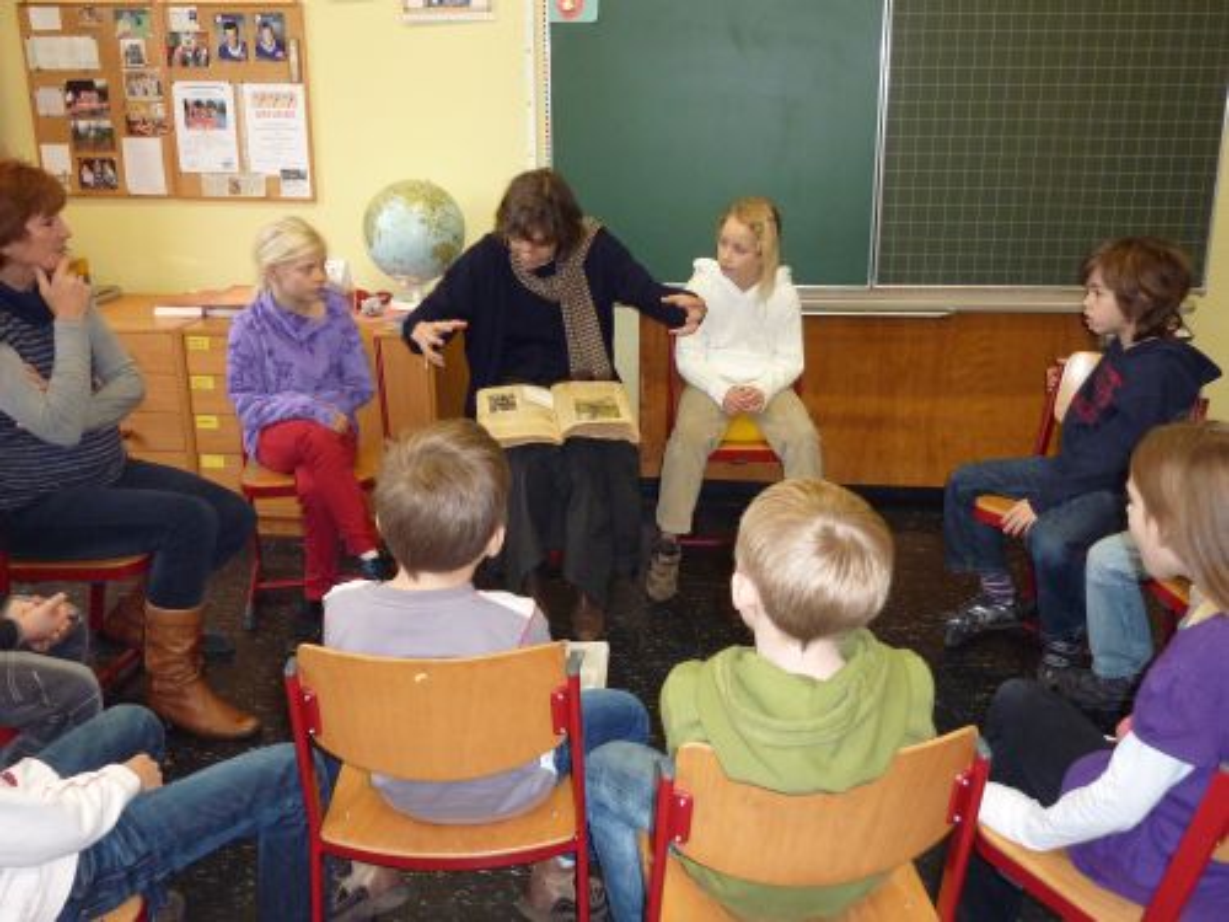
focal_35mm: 32
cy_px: 461
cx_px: 614
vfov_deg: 44.2
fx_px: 1136
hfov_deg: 56.8
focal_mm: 5.3
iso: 320
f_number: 3.5
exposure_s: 1/30
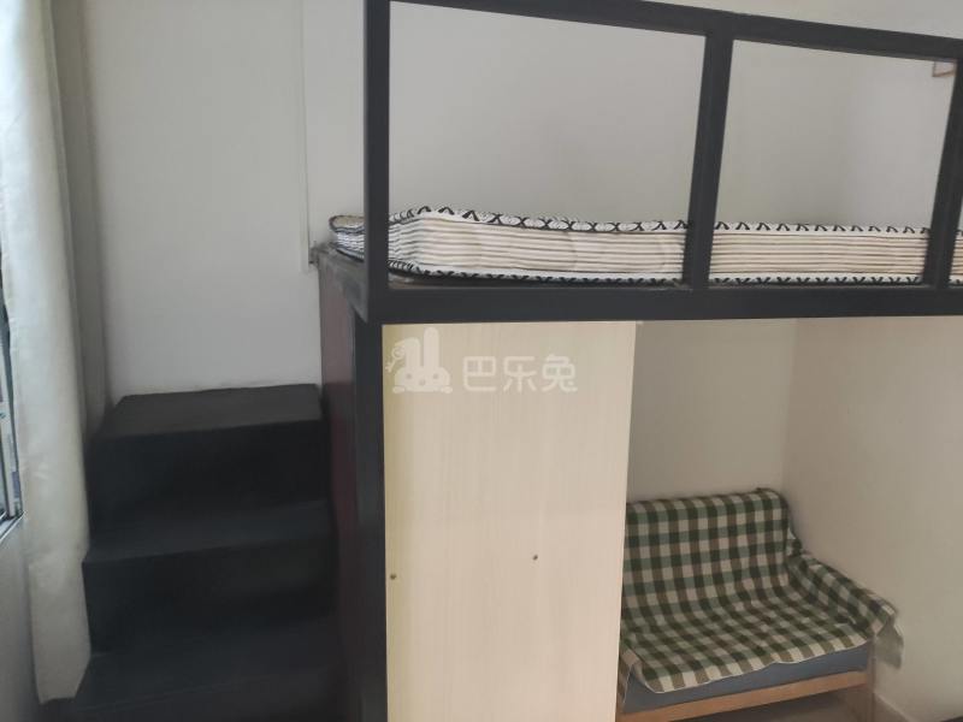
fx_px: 695
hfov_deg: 69.4
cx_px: 482
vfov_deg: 54.9
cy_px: 361
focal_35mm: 25
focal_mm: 4.71
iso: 795
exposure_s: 1/50
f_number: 1.79
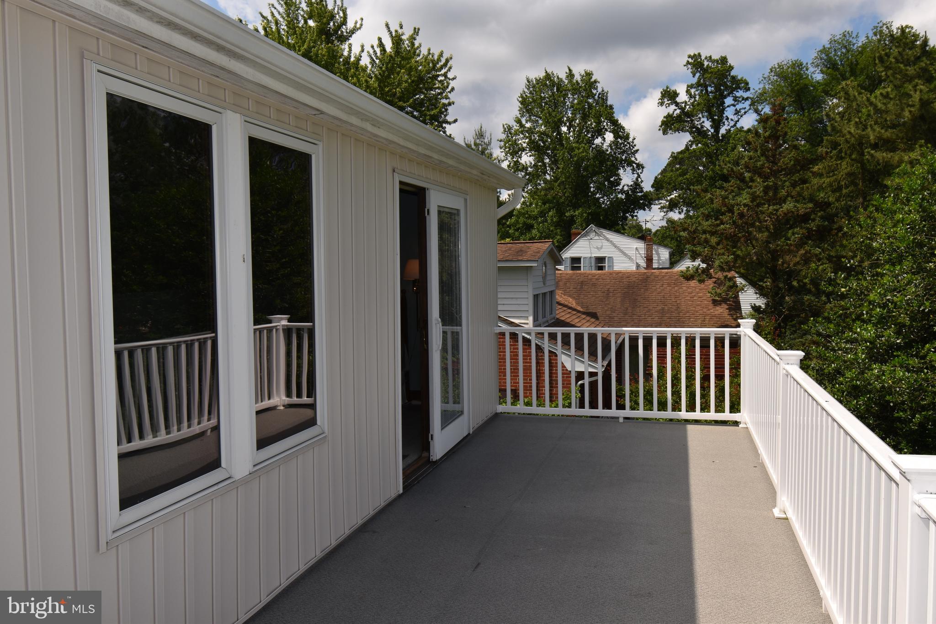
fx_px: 780
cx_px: 468
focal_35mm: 30
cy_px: 312
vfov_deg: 43.6
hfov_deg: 61.9
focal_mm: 20
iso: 100
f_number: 13
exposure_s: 1/200
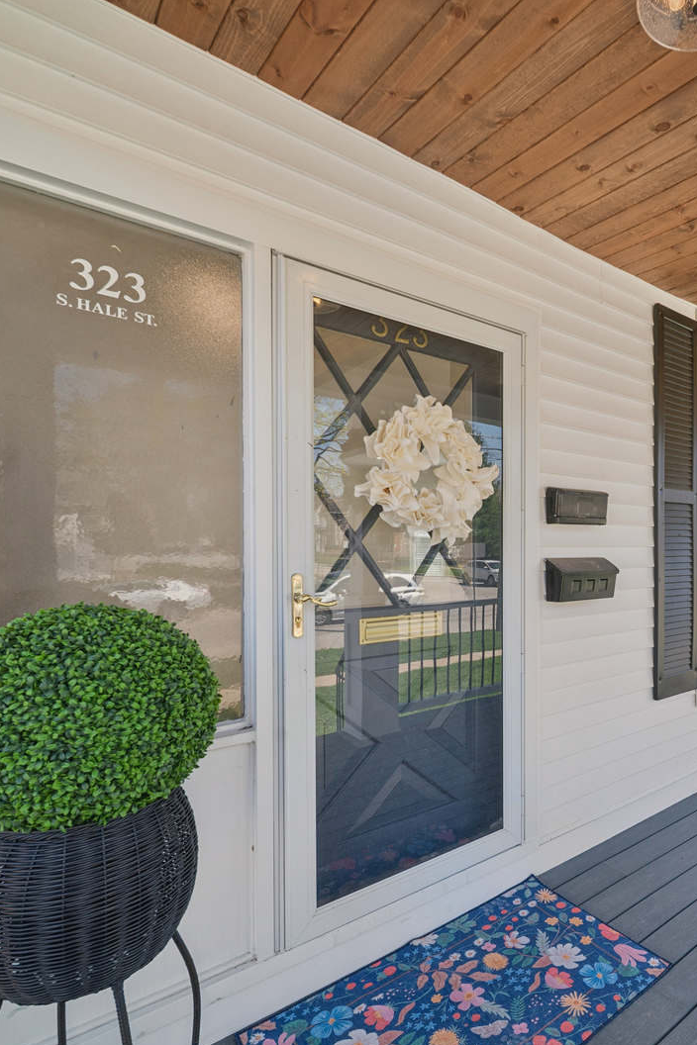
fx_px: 668
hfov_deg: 51.8
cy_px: 517
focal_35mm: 23
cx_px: 552
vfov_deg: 76.1
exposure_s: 1/125
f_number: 8
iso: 400
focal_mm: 15
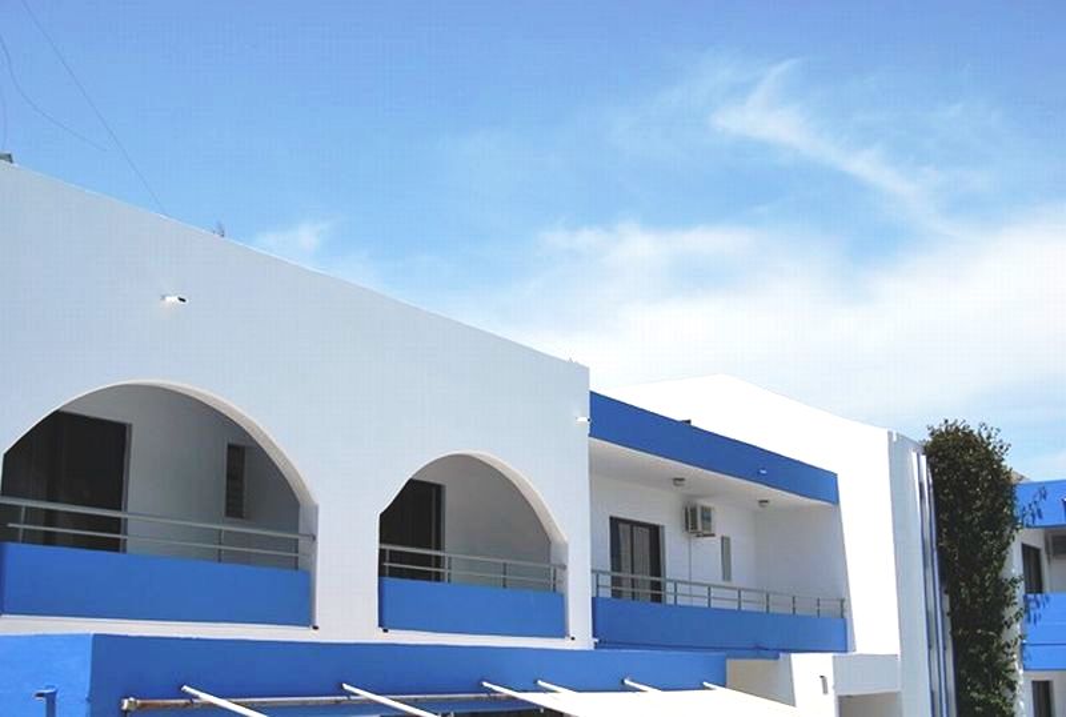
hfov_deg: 42.2
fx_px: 1381
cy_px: 358
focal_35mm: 46
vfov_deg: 29.1
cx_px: 533
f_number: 8
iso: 100
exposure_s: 1/500
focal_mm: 31
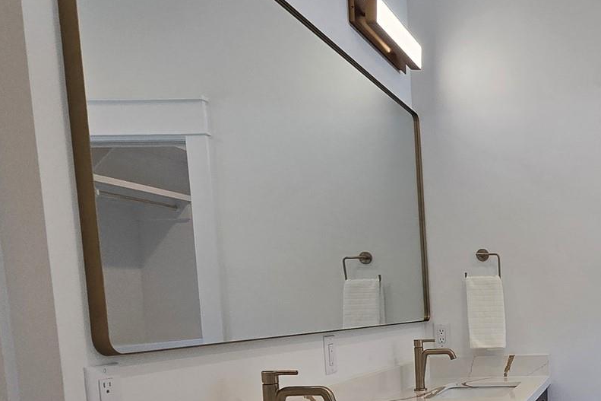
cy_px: 372
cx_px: 631
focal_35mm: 35
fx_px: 584
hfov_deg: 44.3
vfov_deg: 35.3
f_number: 2.2
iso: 80
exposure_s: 1/120
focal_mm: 2.2
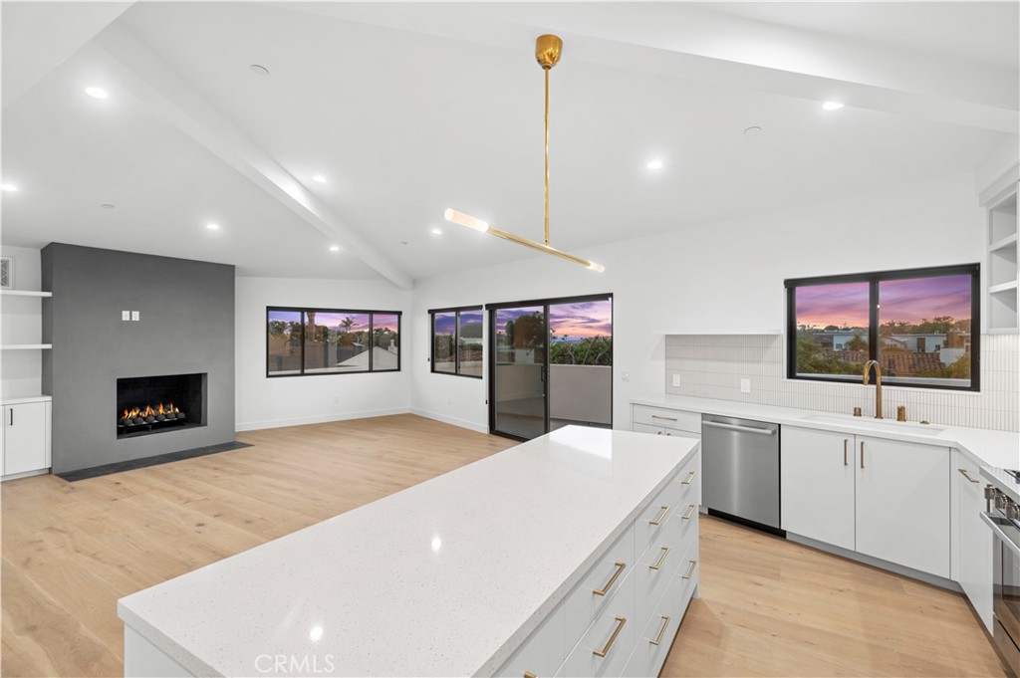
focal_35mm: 16
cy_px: 339
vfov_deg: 73.7
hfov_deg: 96.8
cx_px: 510
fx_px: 453
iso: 200
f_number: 9
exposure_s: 1/15
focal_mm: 16
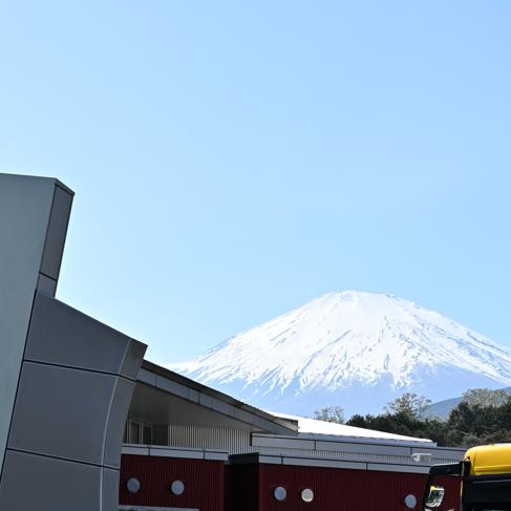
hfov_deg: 18.7
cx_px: -92
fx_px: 1470
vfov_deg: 19.5
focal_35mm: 88
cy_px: 405
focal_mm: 28
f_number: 8
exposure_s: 1/250
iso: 100
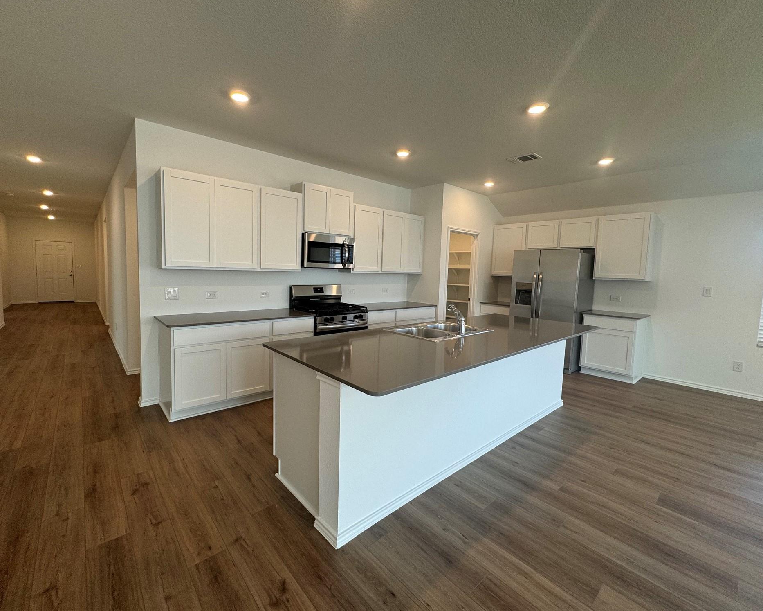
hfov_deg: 96.7
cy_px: 298
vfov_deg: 84.0
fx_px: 339
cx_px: 360
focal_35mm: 15
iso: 125
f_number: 2.2
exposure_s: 1/120
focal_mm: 2.22
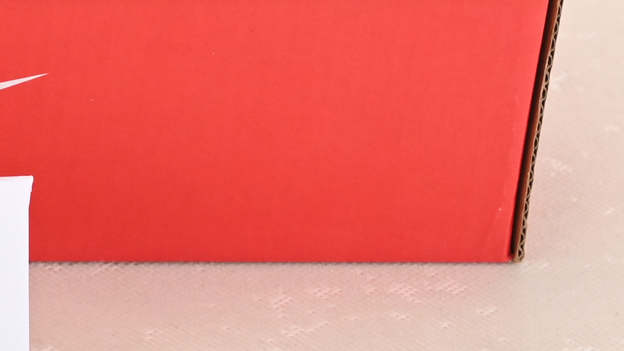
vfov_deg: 5.1
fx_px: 3822
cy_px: -390
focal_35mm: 231
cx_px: -275
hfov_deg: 9.1
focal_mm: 46
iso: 100
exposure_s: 1/200
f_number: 11
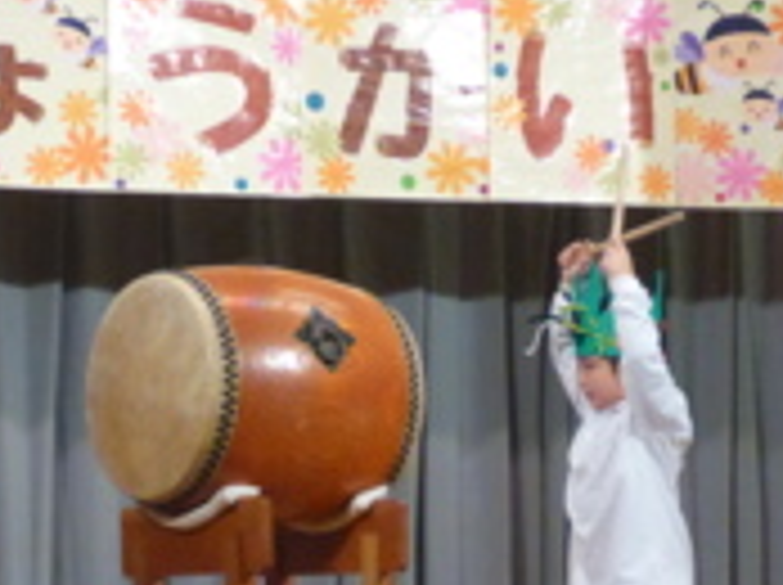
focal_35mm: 139
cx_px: 369
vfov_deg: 10.6
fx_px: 3140
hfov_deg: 14.2
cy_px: 459
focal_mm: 11.7
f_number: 5.3
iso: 1600
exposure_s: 1/100
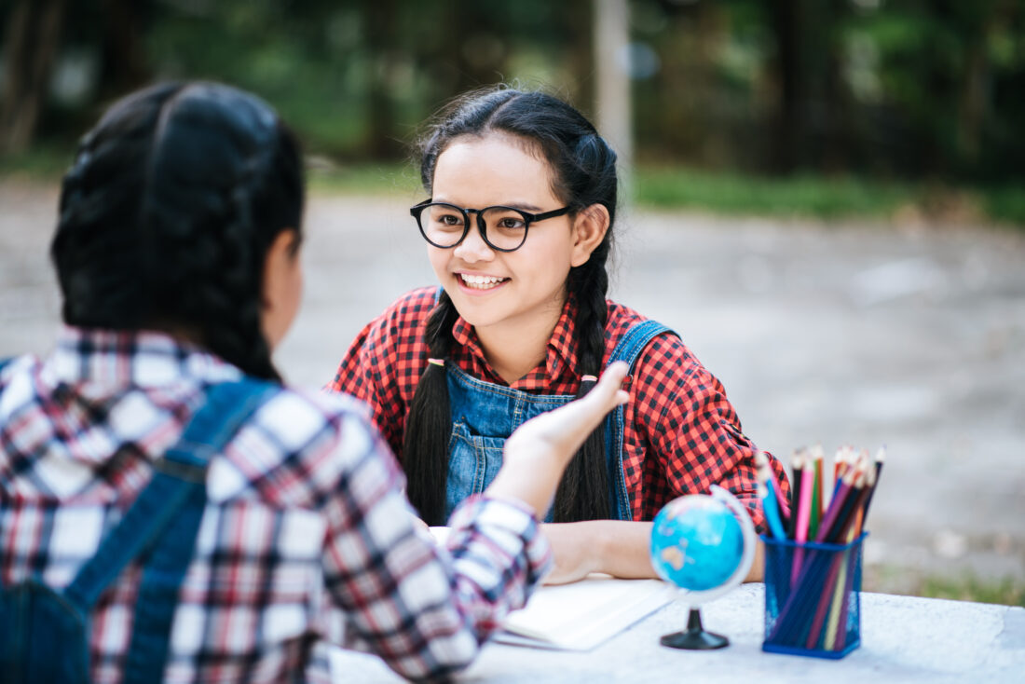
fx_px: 2421
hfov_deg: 23.9
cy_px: 342
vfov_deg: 16.1
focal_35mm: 85
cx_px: 512
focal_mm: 85
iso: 200
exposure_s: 1/125
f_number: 1.8
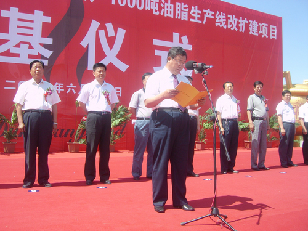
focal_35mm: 38
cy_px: 116
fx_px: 338
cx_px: 154
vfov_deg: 37.7
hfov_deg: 49.0
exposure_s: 1/250
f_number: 4.3
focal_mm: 6.2
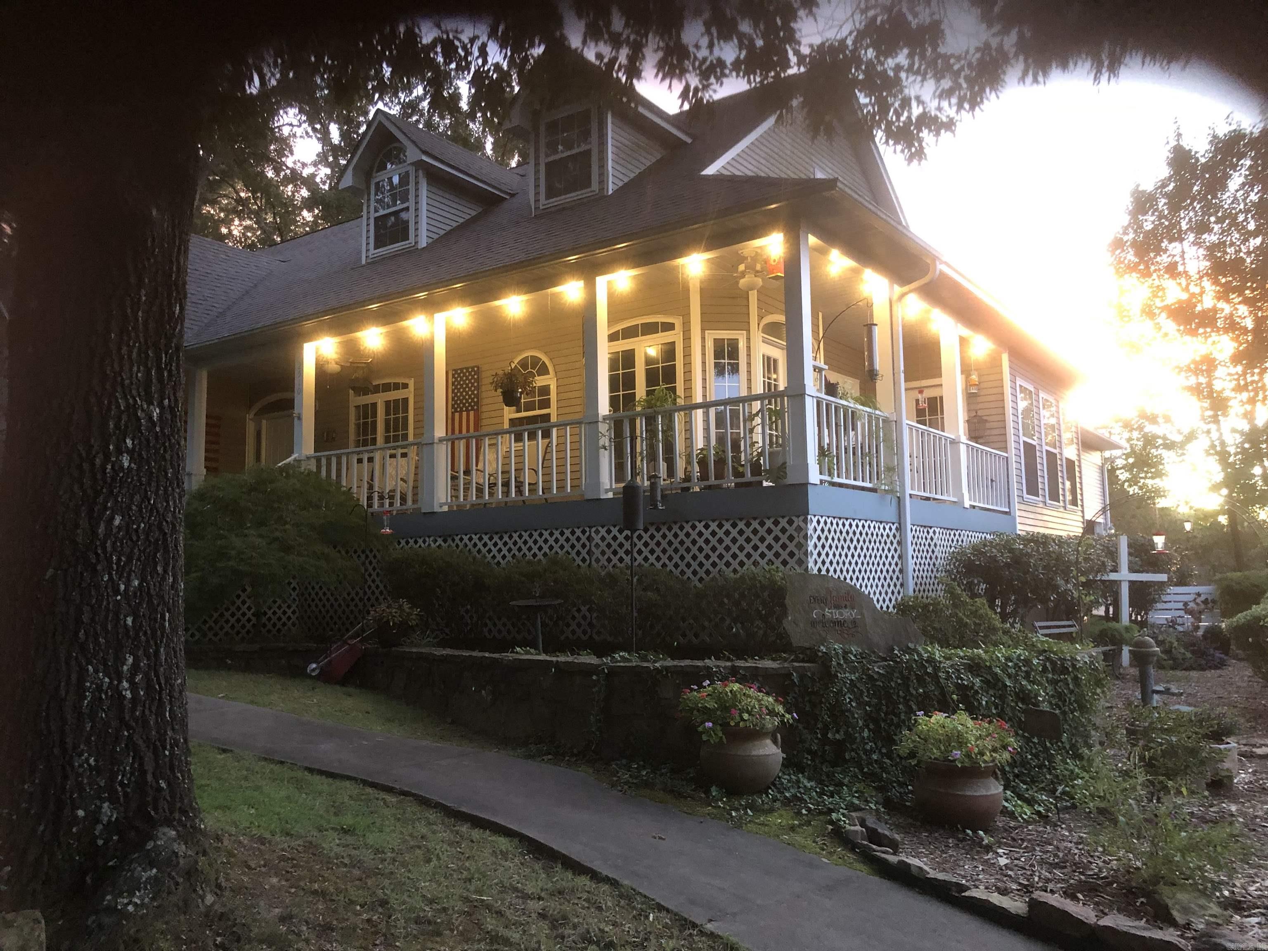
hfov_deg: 63.4
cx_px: 634
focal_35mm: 28
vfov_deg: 49.7
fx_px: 1026
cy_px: 476
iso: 100
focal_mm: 3.99
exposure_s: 1/5
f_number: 1.8
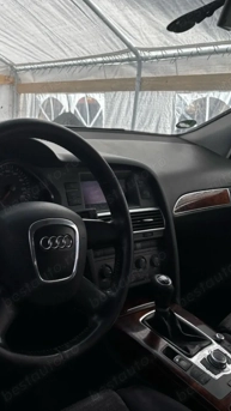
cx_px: 69
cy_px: 201
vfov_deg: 59.5
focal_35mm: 33
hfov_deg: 35.2
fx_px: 359
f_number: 1.6
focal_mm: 5.96
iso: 50
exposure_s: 1/448
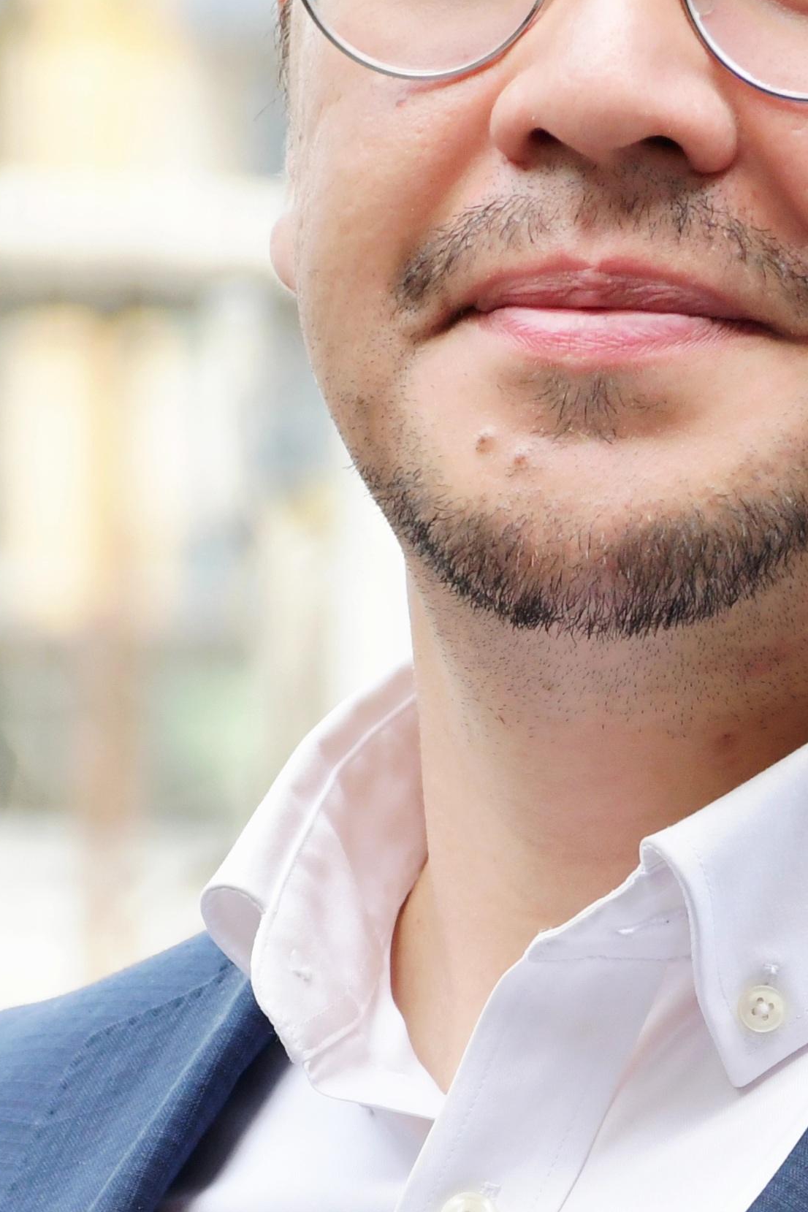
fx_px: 23733
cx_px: 598
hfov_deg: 2.0
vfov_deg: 2.9
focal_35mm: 705
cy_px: 1072
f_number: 5.6
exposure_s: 1/400
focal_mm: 140
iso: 800
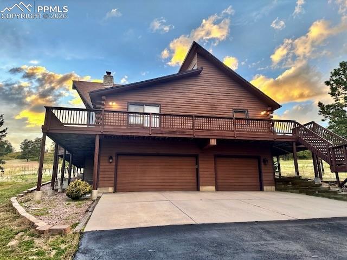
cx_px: 174
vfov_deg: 56.8
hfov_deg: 71.6
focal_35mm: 24
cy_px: 130
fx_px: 241
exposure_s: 1/158
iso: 64
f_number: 1.78
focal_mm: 6.86
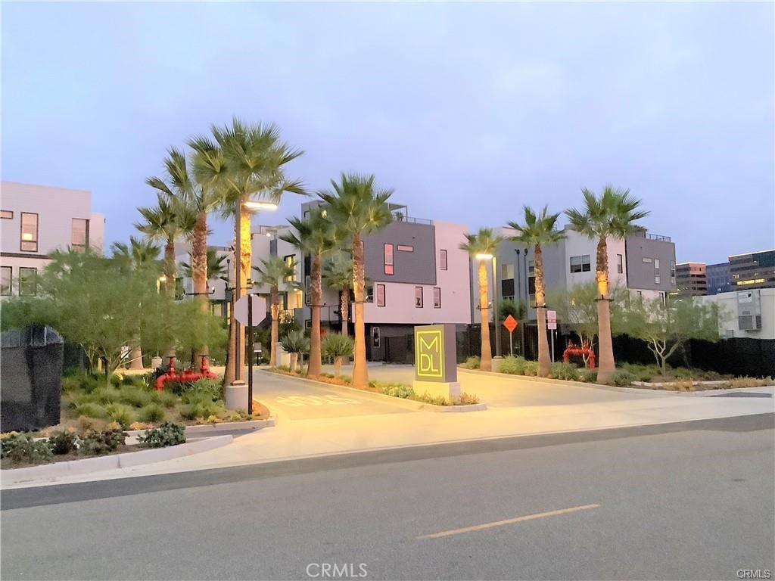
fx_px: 694
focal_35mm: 31
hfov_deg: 58.4
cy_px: 290
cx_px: 388
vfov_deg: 45.4
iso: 400
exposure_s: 1/30
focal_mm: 3.3
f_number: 2.4
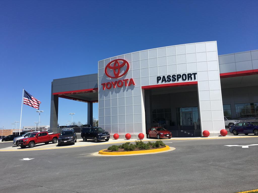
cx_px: 129
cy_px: 96
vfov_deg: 48.2
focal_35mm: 29
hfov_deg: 61.7
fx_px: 216
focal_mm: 4.15
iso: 25
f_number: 2.2
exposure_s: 1/2331
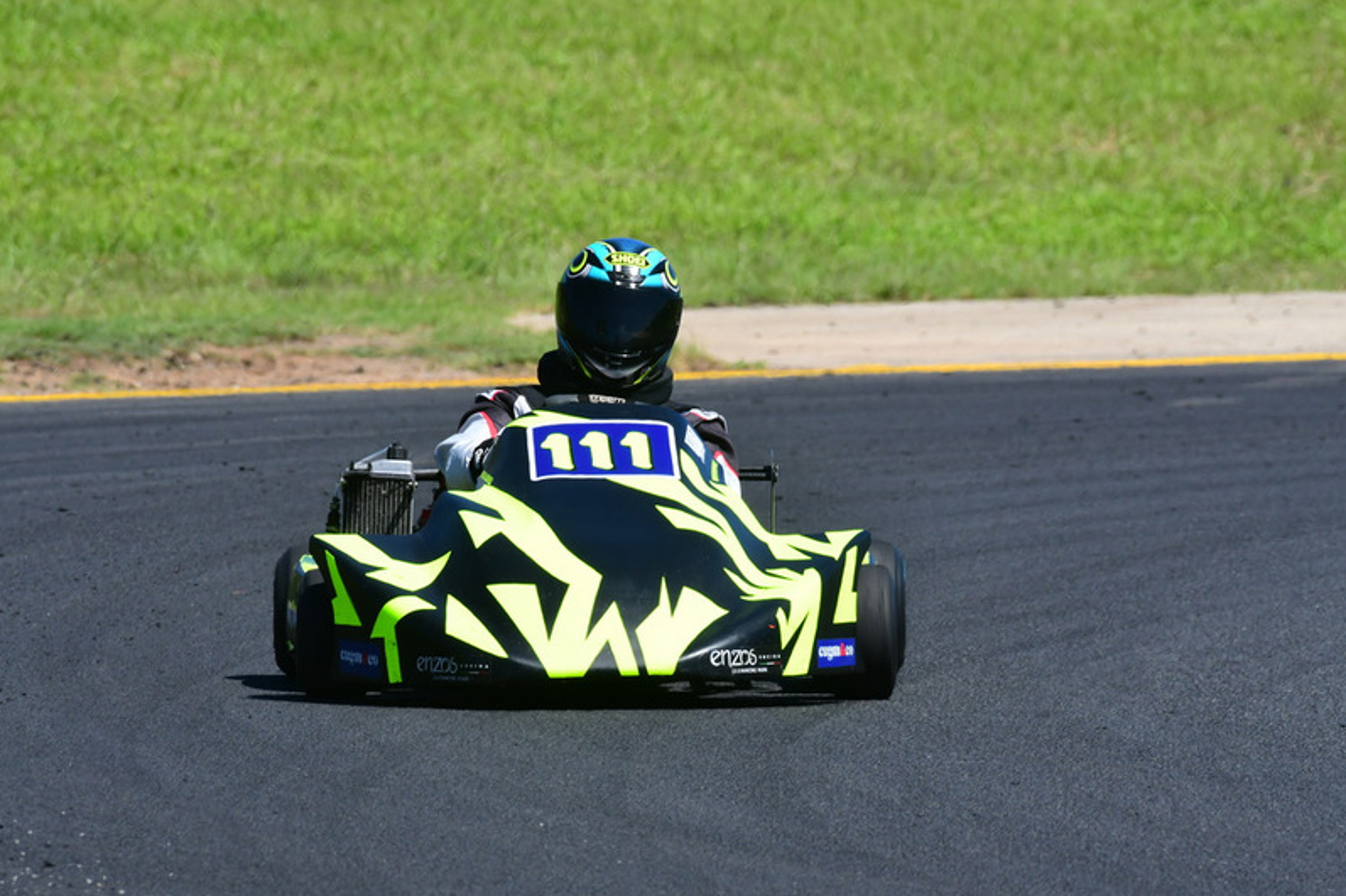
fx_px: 28146
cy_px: 449
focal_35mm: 753
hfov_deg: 2.7
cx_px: 672
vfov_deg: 1.8
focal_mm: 500
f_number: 11
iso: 500
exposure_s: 1/640
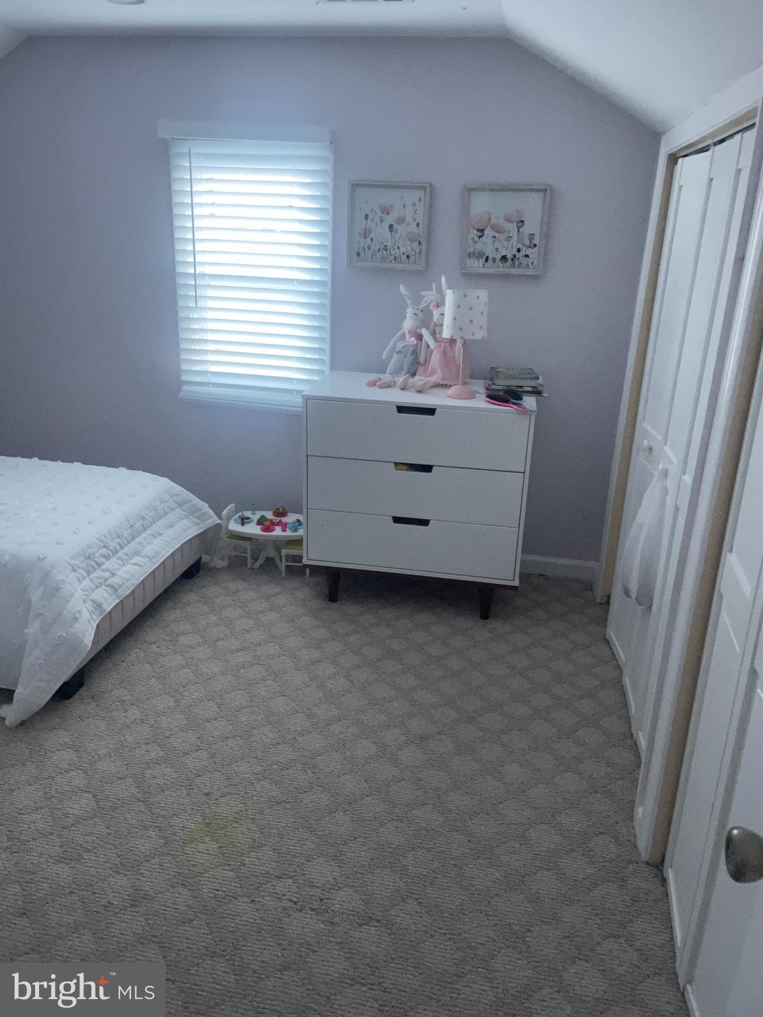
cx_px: 382
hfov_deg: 53.1
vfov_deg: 67.3
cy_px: 508
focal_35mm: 26
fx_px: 764
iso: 500
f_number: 1.6
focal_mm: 4.2
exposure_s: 1/60
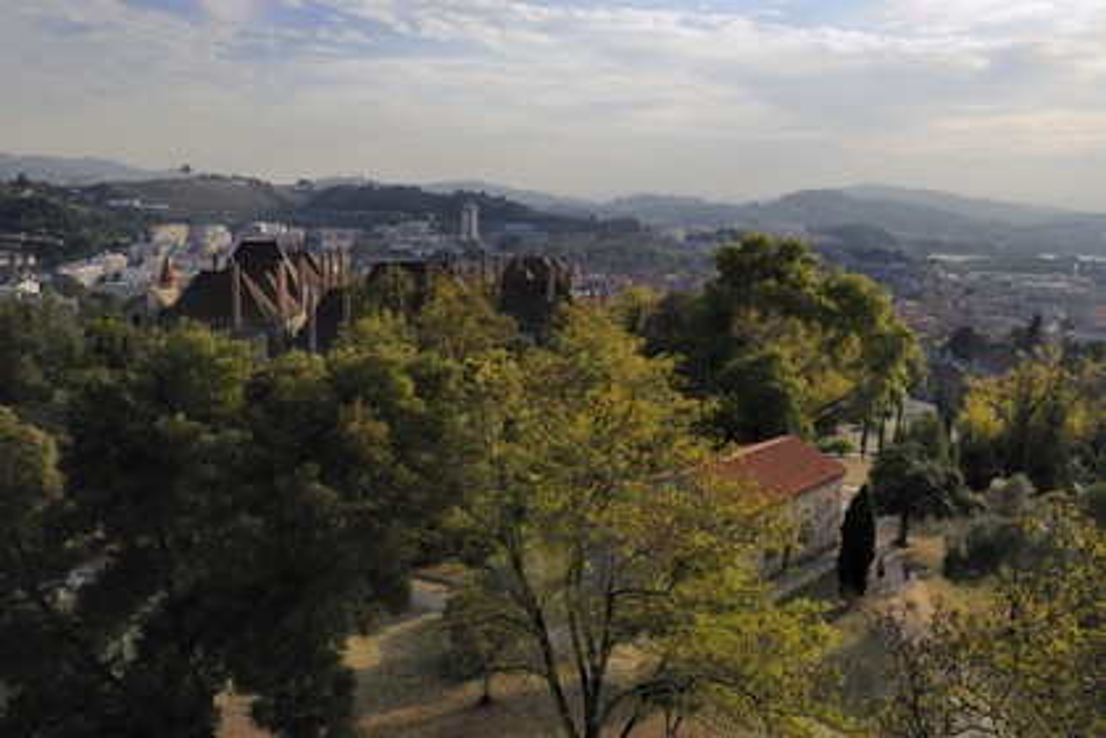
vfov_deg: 41.1
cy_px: 369
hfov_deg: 58.7
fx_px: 983
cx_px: 553
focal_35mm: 32
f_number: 11
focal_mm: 32
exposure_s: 1/160
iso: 400
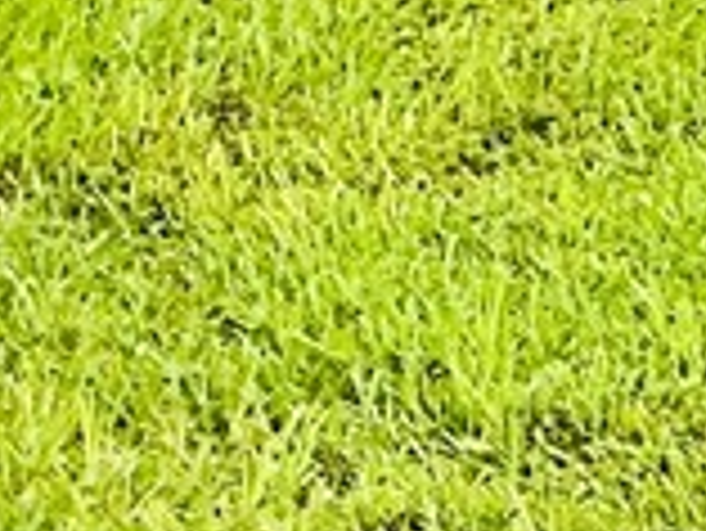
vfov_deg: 7.4
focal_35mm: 189
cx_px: 1830
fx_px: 3858
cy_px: -752
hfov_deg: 9.1
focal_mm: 3
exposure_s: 1/274
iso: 25
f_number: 1.8
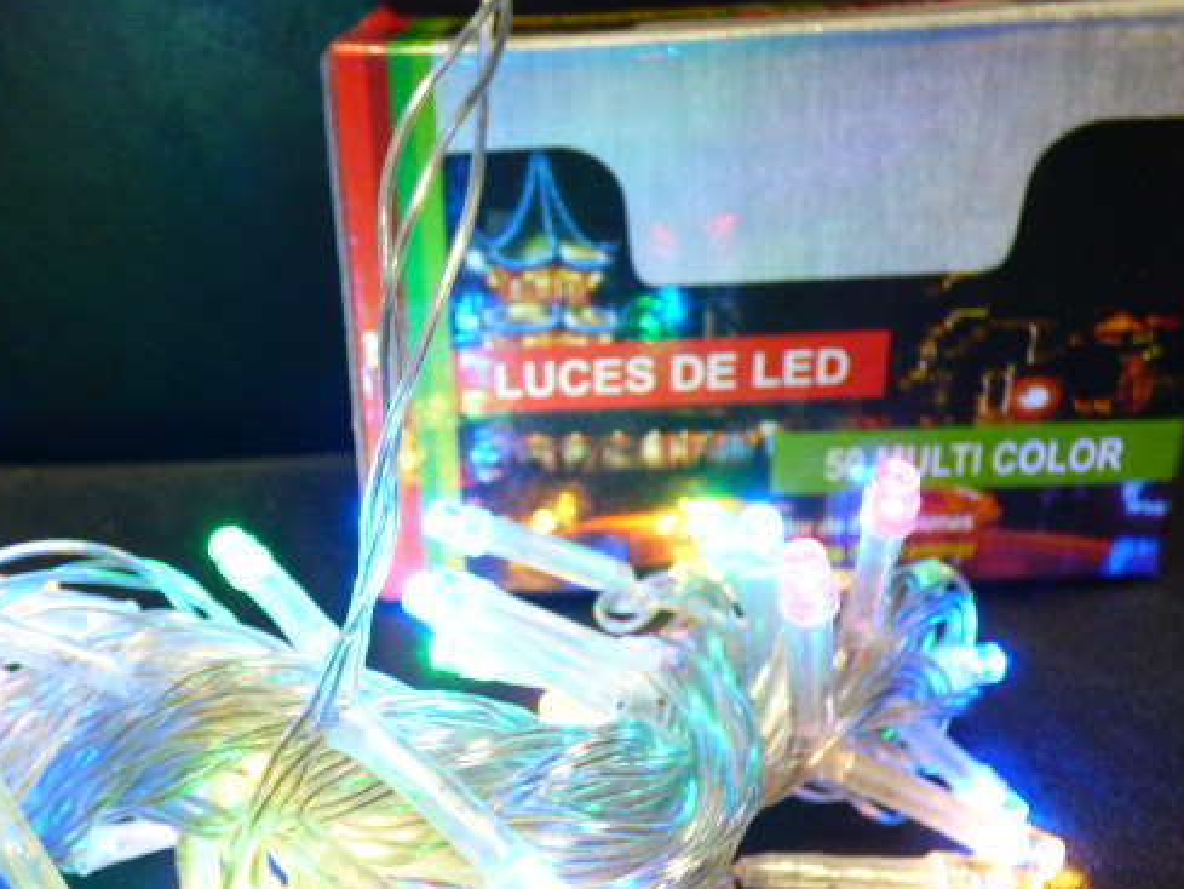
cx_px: 436
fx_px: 1163
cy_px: 516
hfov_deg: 53.3
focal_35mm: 34
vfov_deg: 41.7
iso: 400
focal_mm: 4.61
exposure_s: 1/40
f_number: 3.1
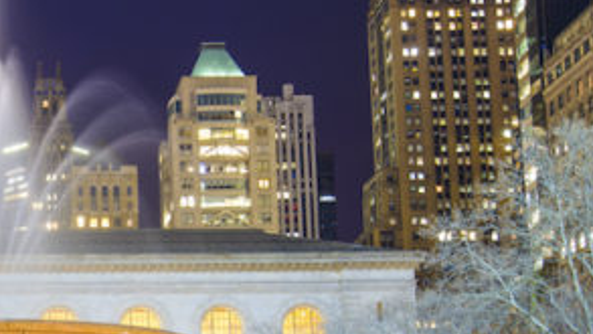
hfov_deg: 23.1
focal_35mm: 88
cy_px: 324
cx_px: -18
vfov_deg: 13.6
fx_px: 1384
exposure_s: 13
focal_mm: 32
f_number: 8
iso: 100
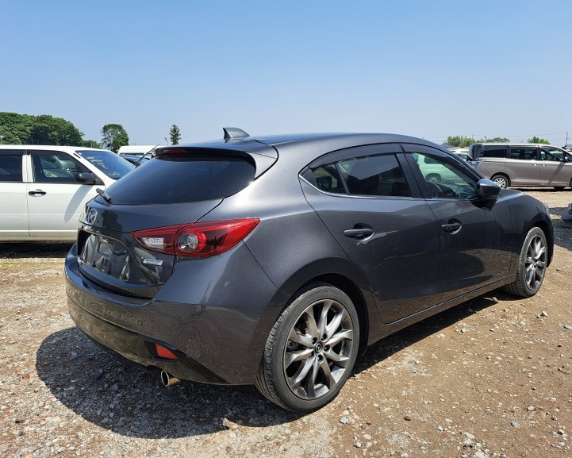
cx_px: 299
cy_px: 225
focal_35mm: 26
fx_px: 440
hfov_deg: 66.0
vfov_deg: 54.9
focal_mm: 5.23
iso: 50
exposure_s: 1/917
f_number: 1.8
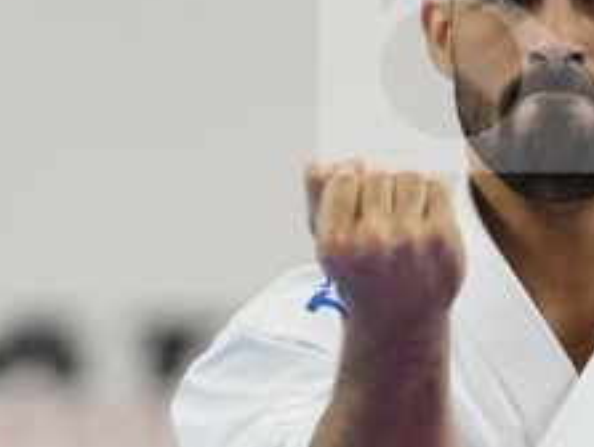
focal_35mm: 1033
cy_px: 873
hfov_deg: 1.9
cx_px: 567
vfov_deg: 1.4
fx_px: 17755
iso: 1250
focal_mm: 200
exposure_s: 1/500
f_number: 2.8
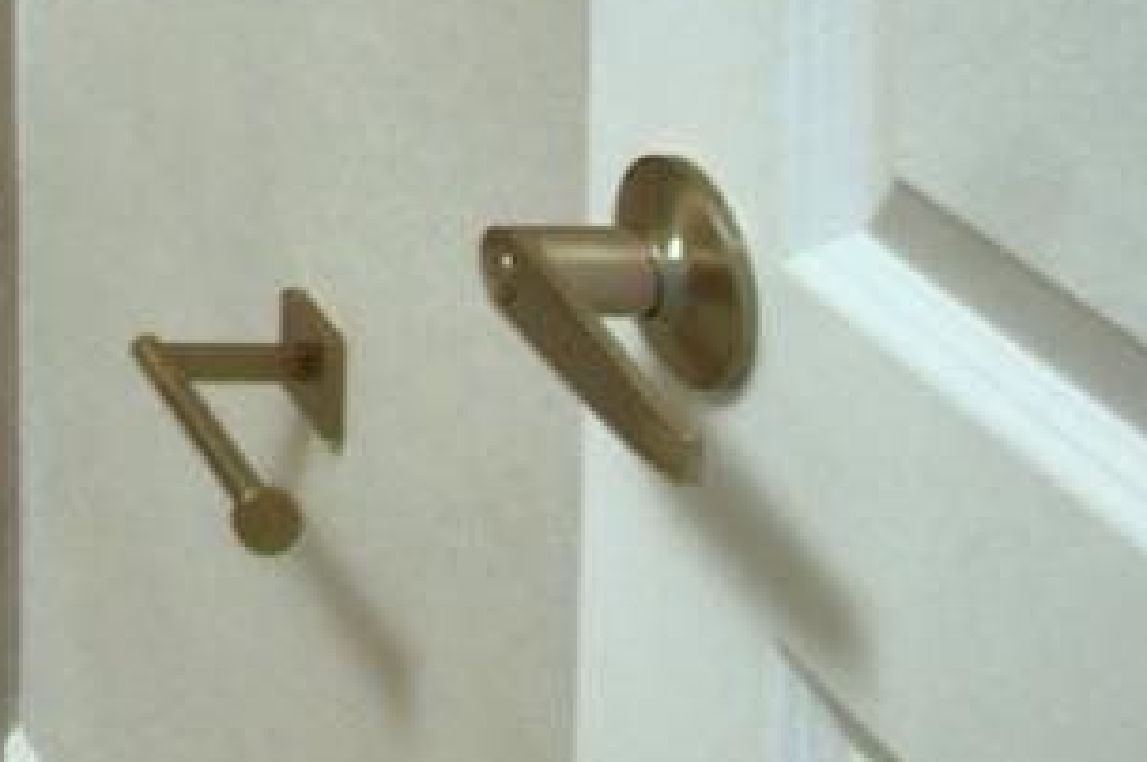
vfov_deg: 13.3
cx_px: -902
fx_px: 2514
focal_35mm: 79
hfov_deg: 19.4
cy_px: -1003
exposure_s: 1/30
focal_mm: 10
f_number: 4.5
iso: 400
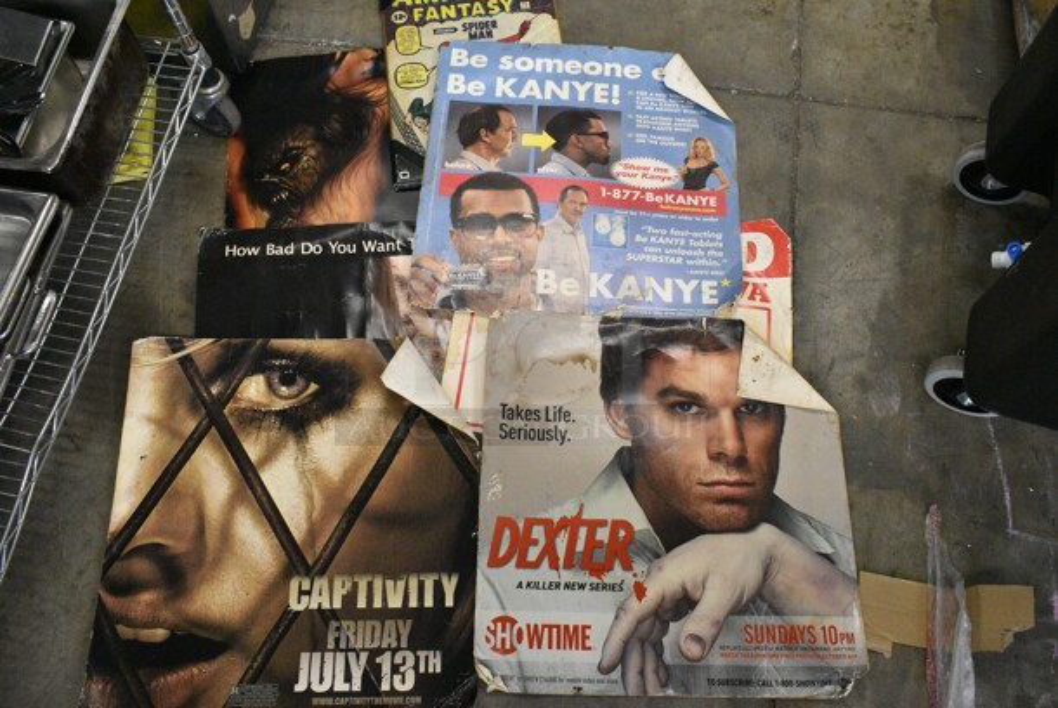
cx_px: 529
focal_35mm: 30
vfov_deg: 43.7
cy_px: 354
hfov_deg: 61.9
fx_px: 882
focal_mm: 20
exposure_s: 1/200
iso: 6400
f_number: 7.1
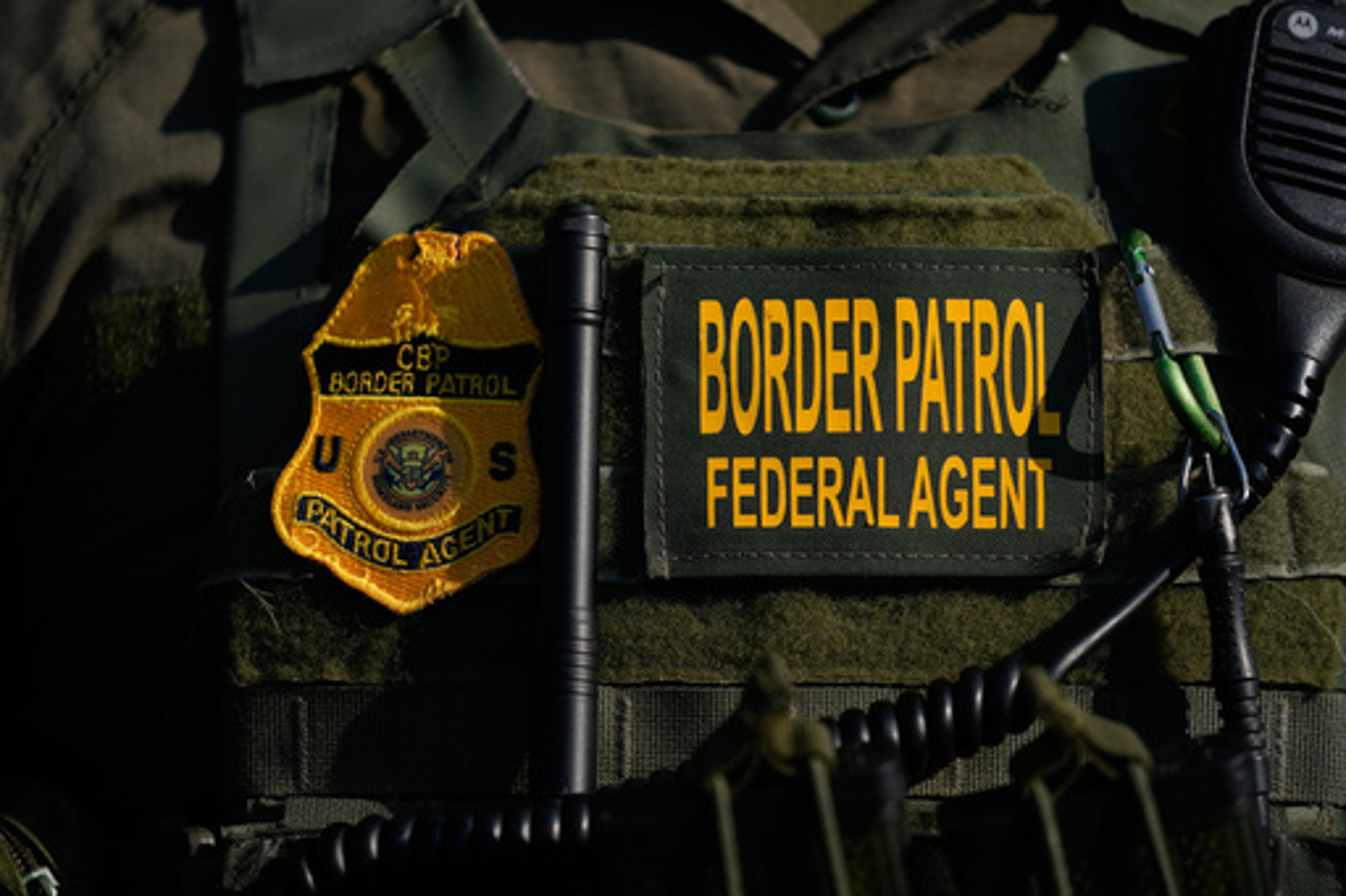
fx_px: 7475
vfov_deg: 6.9
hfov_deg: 10.3
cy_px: 448
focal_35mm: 200
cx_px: 673
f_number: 3.2
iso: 400
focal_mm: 200
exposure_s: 1/10000
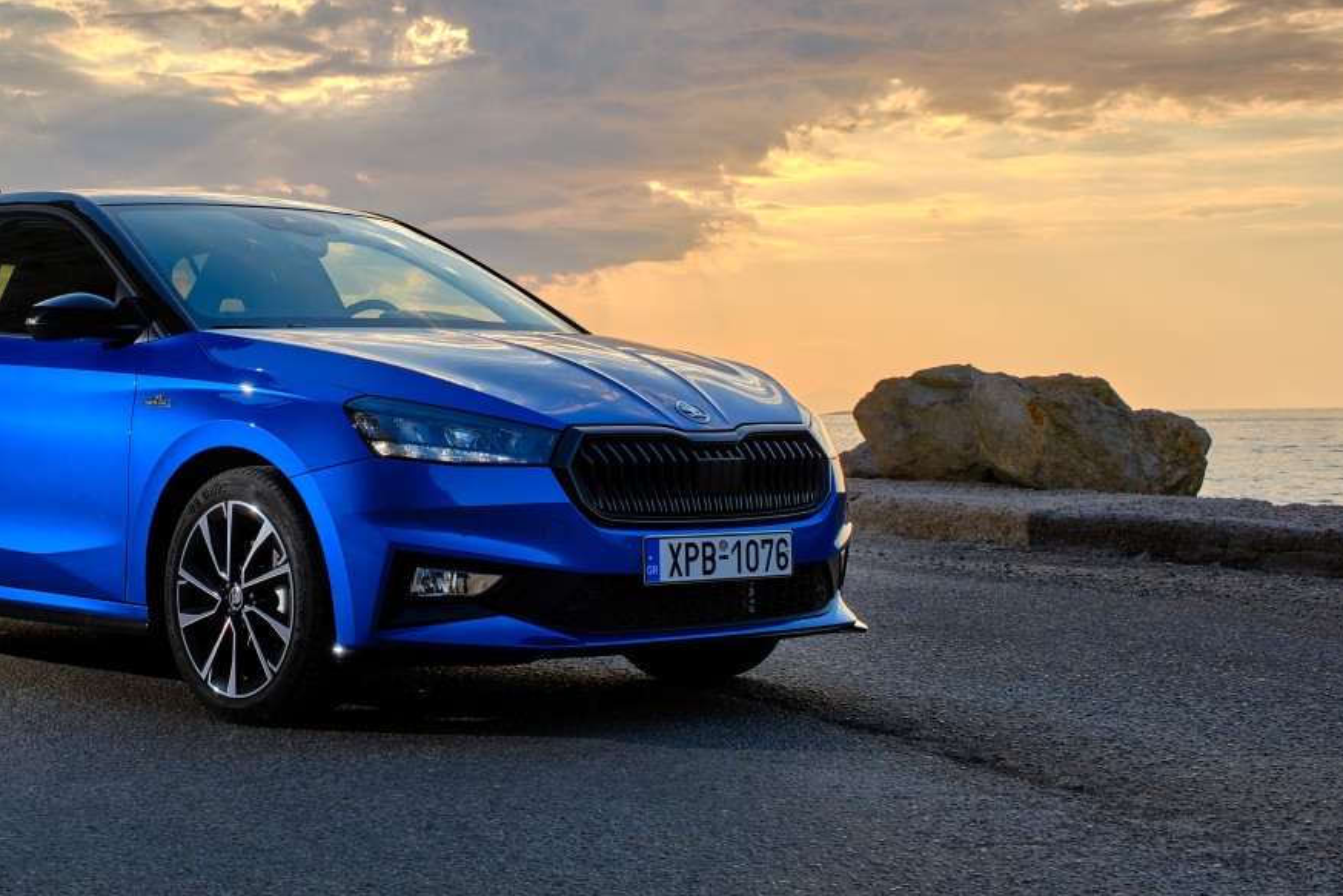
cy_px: 128
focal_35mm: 76
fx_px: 2835
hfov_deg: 26.2
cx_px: 297
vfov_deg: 17.7
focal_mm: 27.4
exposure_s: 1/320
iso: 125
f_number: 6.4
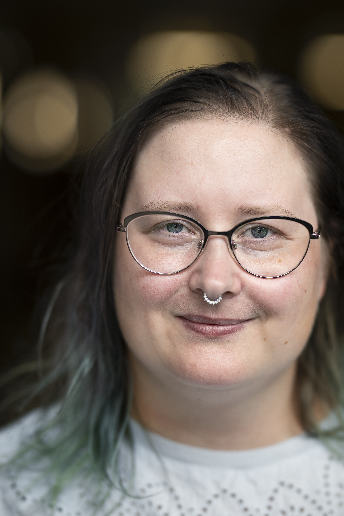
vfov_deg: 18.3
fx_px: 1605
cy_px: 288
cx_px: 193
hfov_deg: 12.2
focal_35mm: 112
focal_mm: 85
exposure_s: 1/160
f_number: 1.6
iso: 32
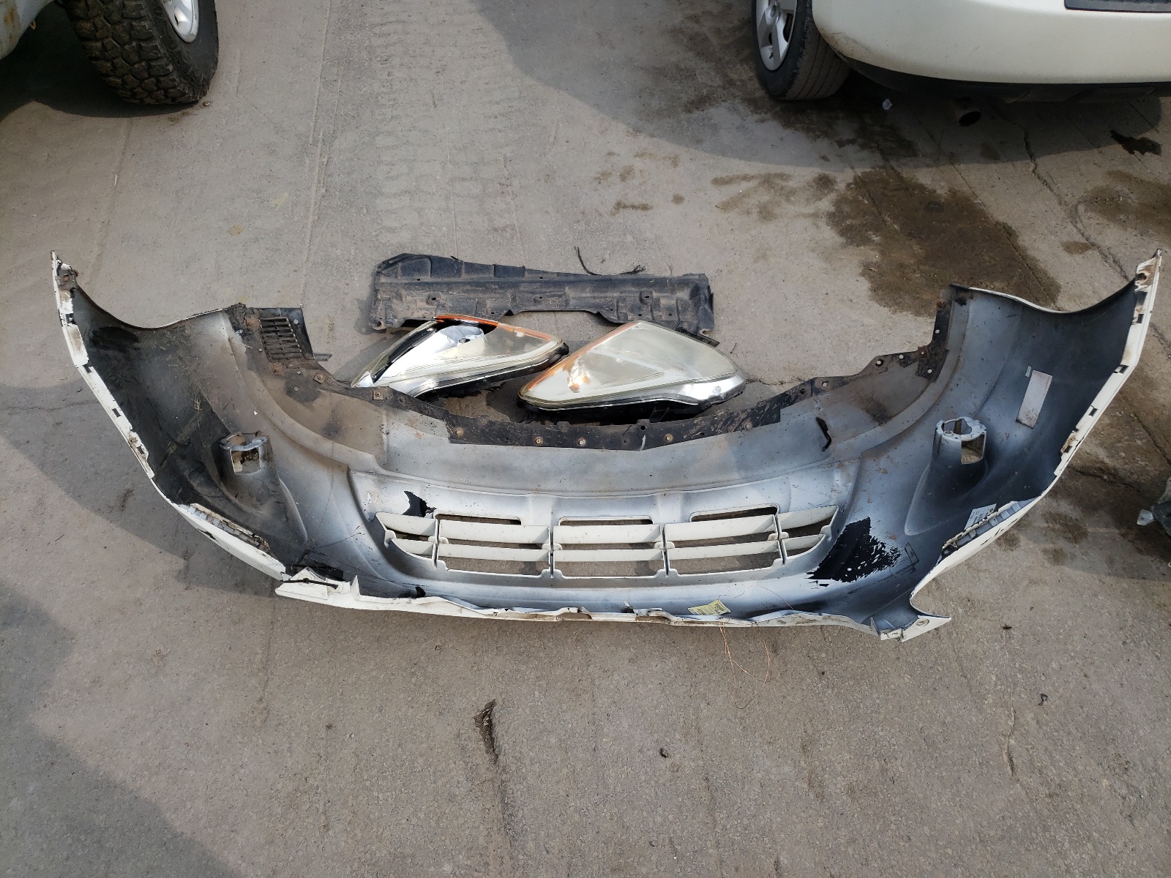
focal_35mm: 26
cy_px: 439
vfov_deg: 53.1
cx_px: 586
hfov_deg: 67.3
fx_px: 880
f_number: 1.5
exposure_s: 1/2500
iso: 50
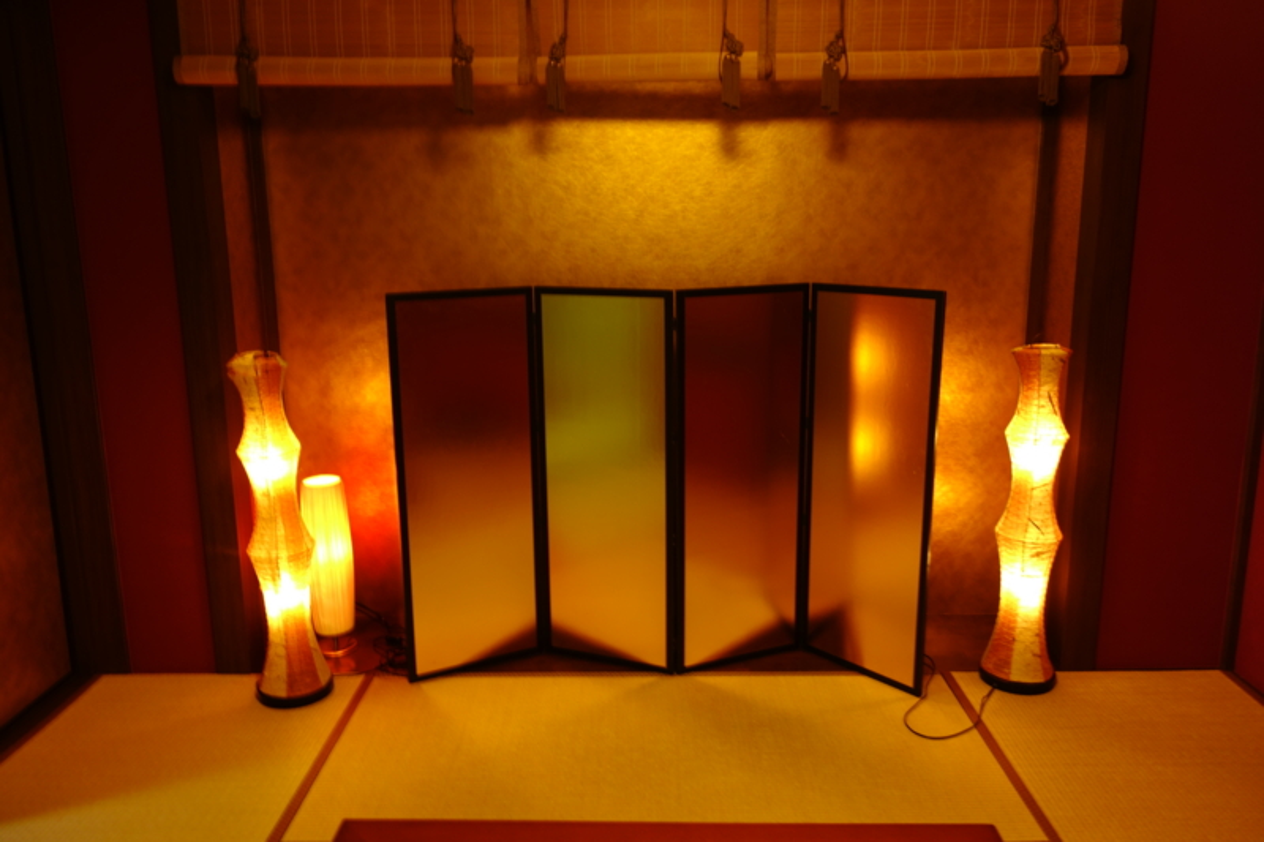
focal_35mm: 28
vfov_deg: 46.4
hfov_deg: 65.5
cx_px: 632
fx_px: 983
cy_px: 421
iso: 100
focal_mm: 10.4
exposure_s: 1/13
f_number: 1.8
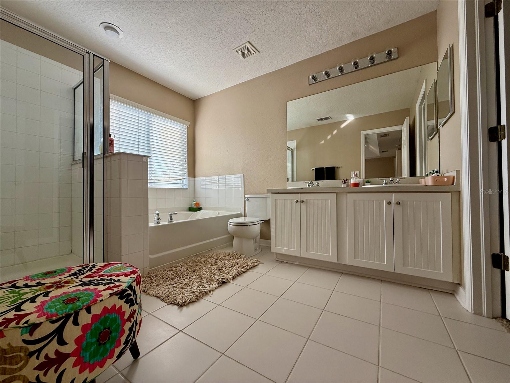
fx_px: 206
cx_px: 255
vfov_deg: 85.7
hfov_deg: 102.1
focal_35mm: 14
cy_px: 192
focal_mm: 2.22
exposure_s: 1/168
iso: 64
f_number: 2.2
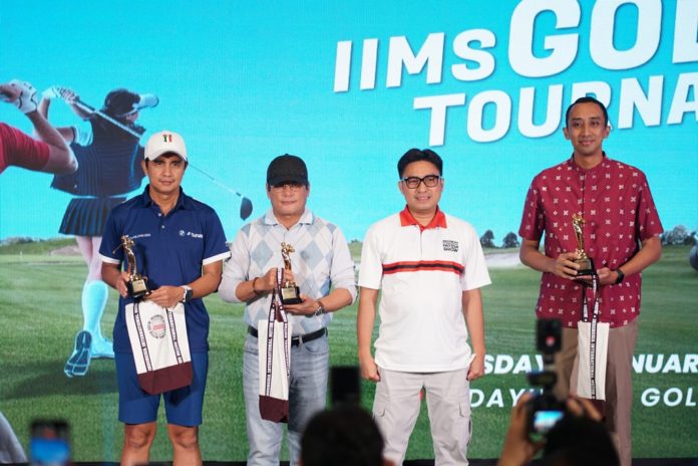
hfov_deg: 16.1
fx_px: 2472
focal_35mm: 128
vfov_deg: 10.8
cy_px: 233
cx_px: 349
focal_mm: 85
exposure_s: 1/100
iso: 200
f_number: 1.8
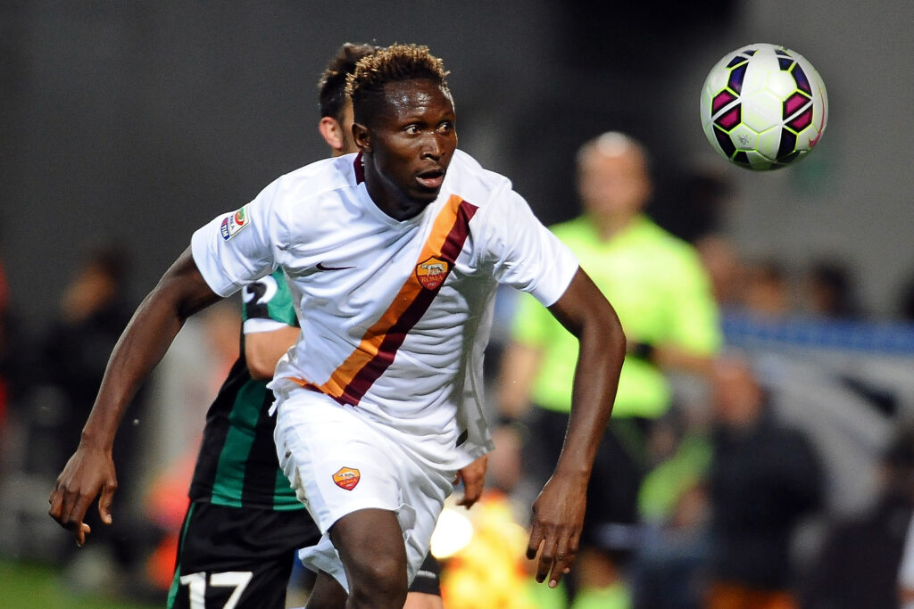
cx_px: 457
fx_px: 12695
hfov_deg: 4.1
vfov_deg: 2.8
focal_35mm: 500
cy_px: 304
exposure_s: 1/800
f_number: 4.5
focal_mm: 500
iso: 3600
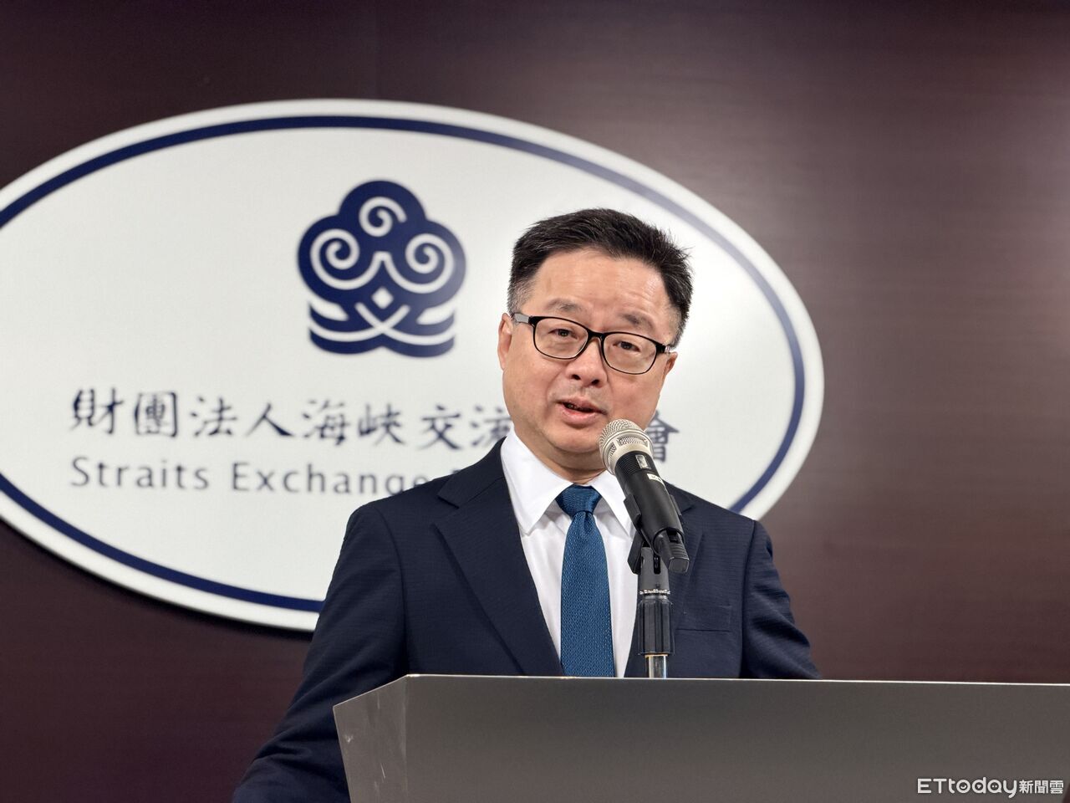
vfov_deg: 14.8
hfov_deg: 19.6
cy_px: 402
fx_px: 3091
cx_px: 535
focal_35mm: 100
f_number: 2.8
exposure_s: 1/120
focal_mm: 16.89
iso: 250
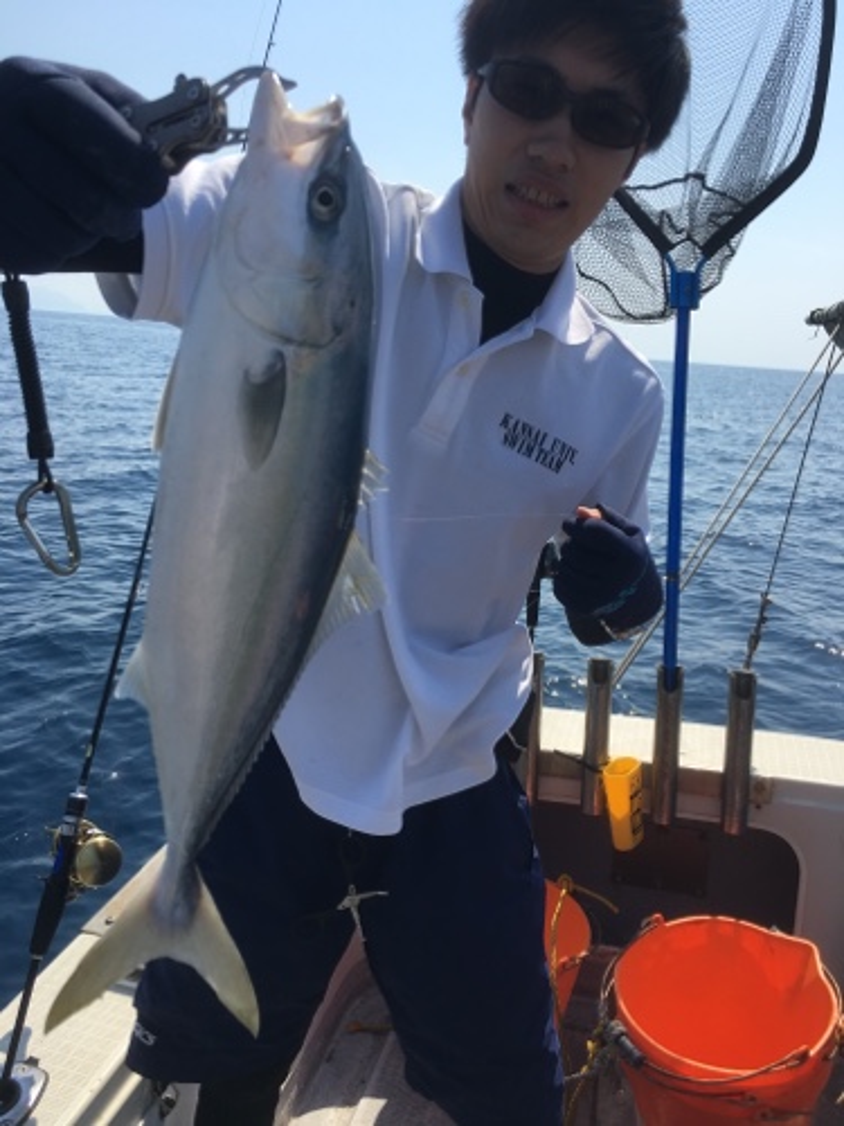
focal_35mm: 29
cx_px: 422
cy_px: 563
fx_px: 943
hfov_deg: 48.2
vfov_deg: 61.7
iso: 25
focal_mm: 4.15
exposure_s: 1/1637
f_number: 2.2
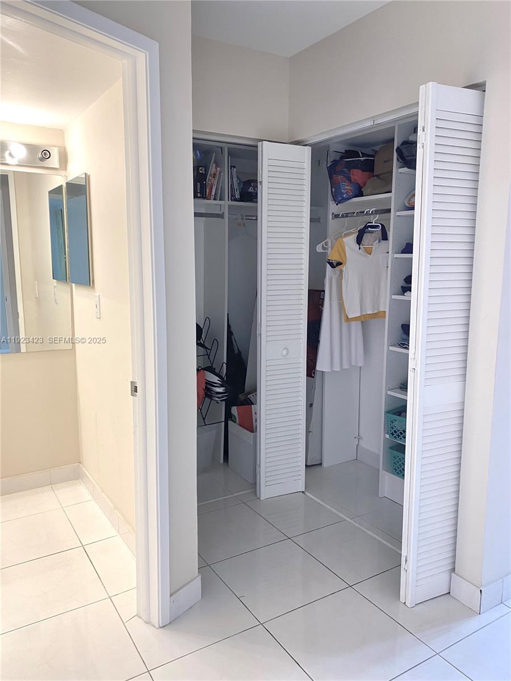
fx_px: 512
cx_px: 256
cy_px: 340
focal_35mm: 26
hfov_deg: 53.1
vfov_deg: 67.3
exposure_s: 1/60
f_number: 1.8
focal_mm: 4.25
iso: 100
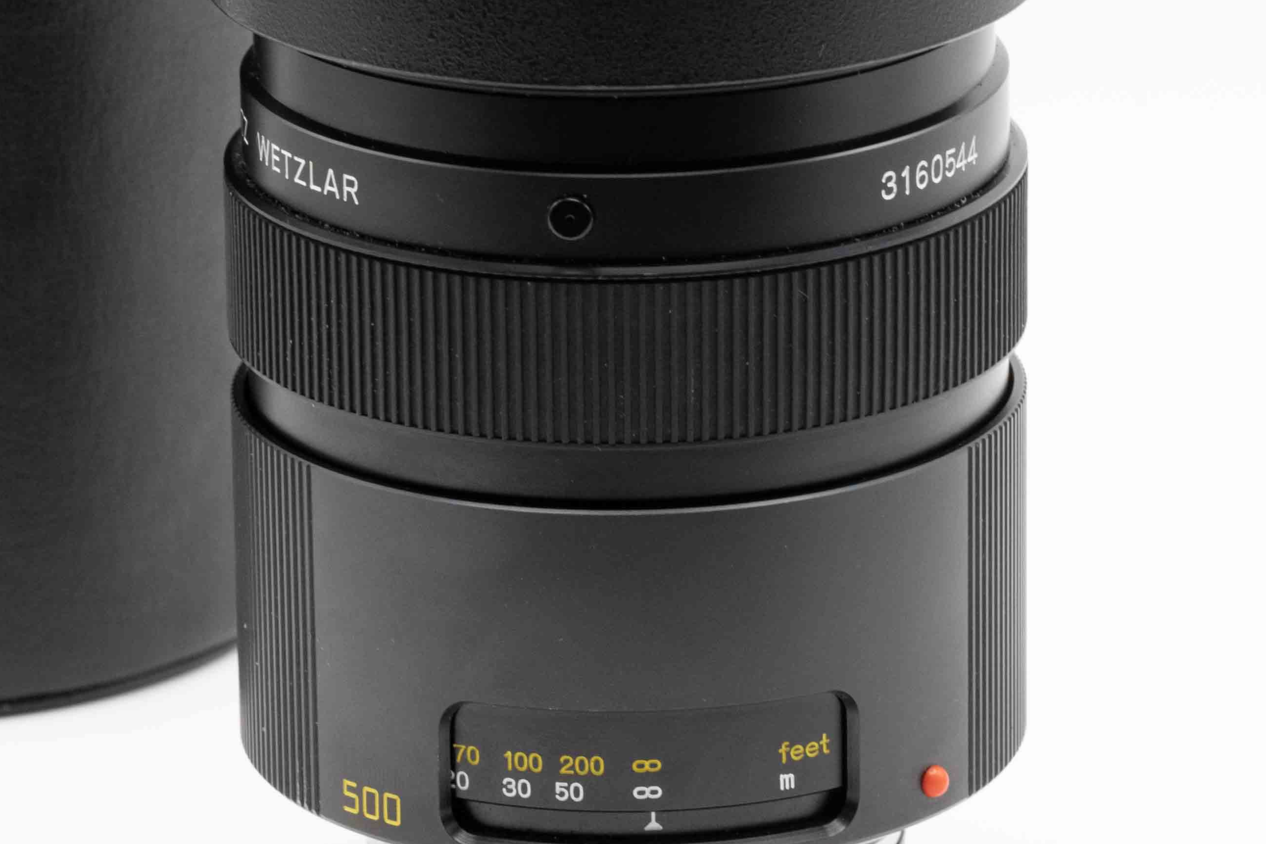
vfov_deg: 6.6
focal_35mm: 209
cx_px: 516
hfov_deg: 9.8
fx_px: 7348
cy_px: 271
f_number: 13
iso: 3200
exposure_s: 1/125
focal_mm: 90
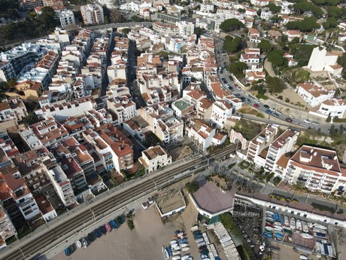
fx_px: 240
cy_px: 130
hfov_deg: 71.6
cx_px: 173
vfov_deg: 56.8
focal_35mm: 24
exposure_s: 1/640
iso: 100
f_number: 2.8
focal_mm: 4.5
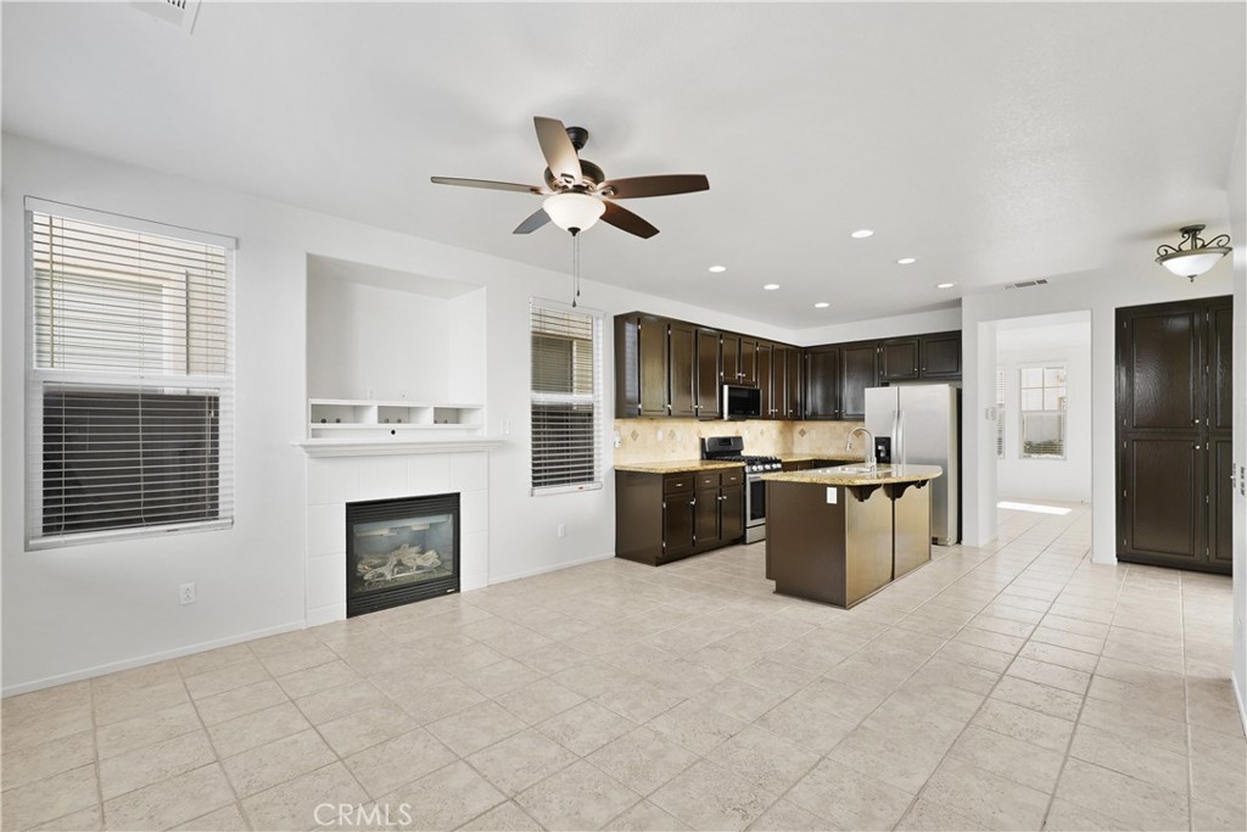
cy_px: 416
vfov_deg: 73.8
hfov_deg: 96.7
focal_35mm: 16
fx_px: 554
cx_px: 624
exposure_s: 1/15
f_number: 4.5
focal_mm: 16
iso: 320
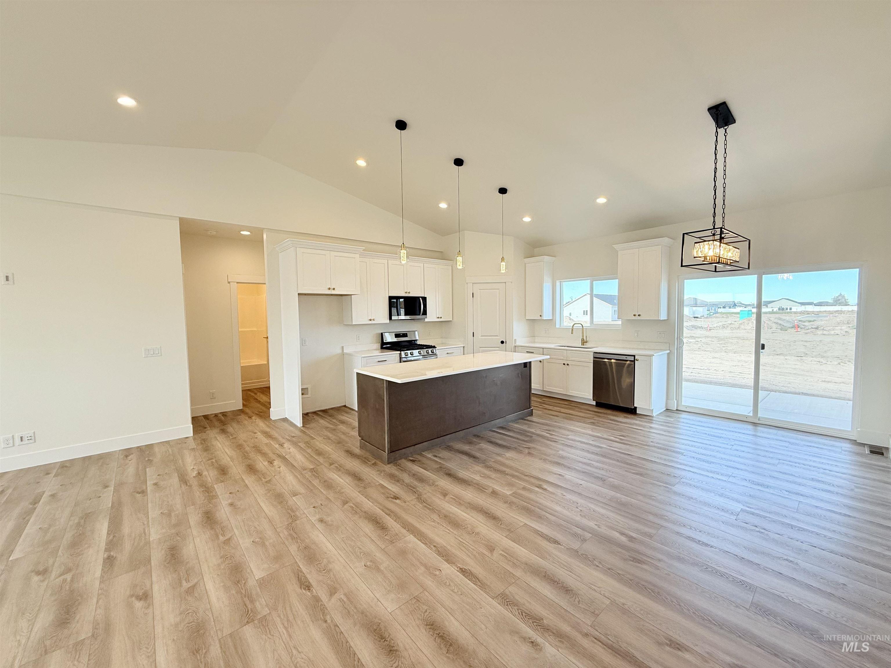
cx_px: 446
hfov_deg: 102.1
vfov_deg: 85.7
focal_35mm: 14
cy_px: 334
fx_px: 360
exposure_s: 1/120
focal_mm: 2.22
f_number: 2.2
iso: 80
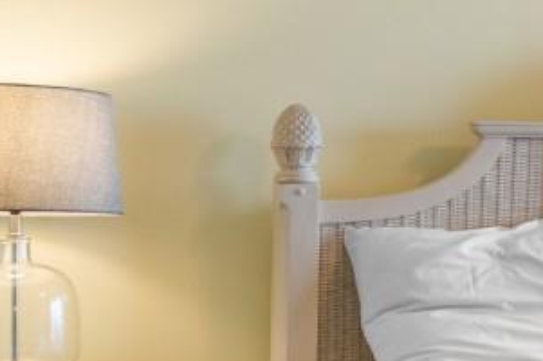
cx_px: 1068
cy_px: 135
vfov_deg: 14.1
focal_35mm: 97
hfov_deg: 16.4
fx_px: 1461
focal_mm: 12
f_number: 4.8
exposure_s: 1/6
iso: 100
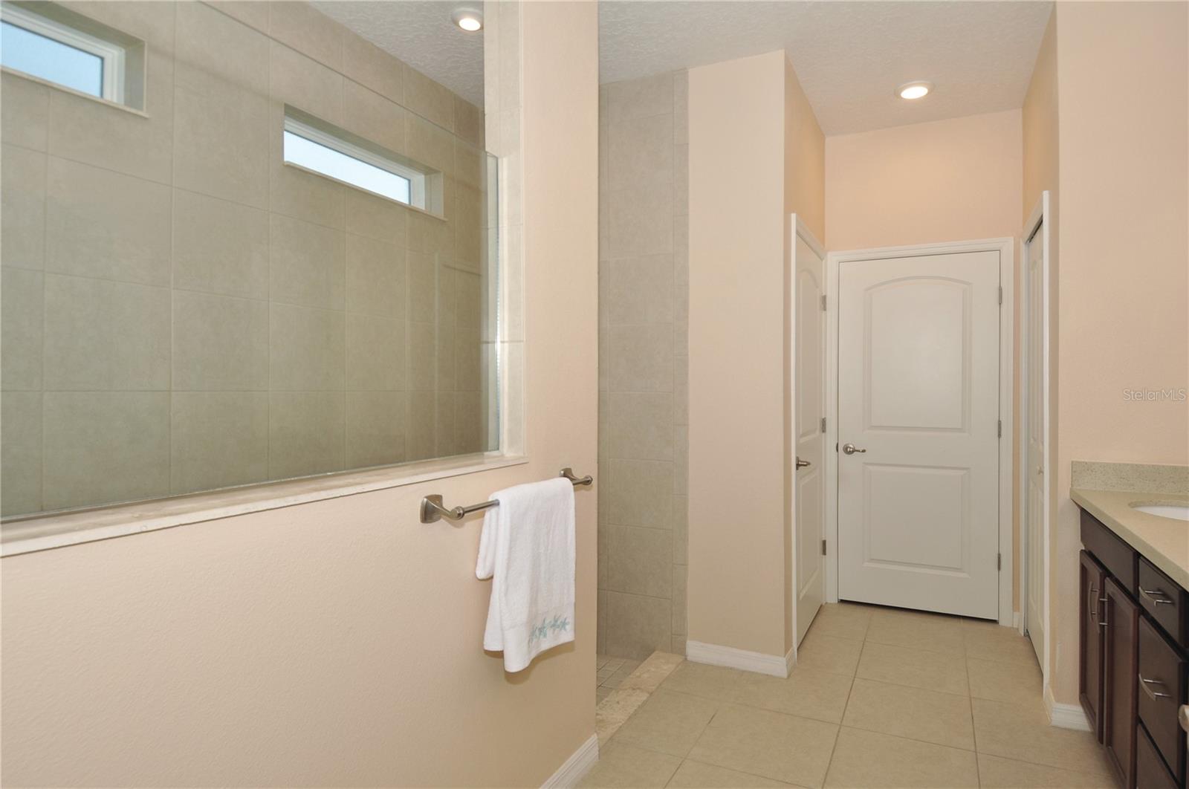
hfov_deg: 90.1
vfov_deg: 67.2
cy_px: 394
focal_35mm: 18
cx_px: 594
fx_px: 594
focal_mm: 12
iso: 200
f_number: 9
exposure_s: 1/60
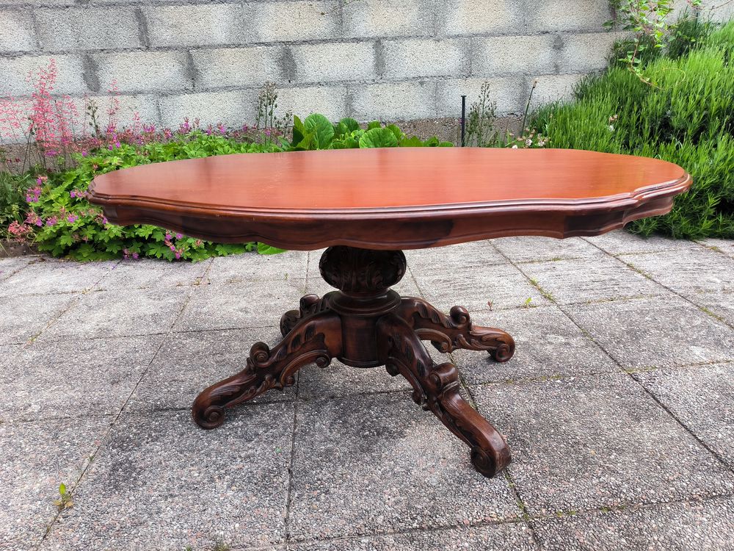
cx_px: 367
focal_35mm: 24
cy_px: 276
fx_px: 509
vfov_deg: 56.8
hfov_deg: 71.6
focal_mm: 5.24
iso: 91
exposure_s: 1/100
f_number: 1.7
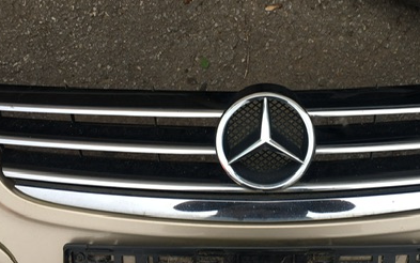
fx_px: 573
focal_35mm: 50
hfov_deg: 40.0
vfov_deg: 25.9
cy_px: 135
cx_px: 262
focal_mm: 4.15
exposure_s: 1/141
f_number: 2.2
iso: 25
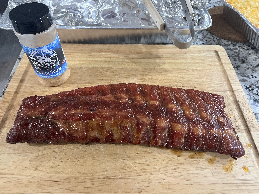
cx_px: 130
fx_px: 195
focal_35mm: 26
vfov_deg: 53.1
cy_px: 97
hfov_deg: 67.3
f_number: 1.5
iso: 400
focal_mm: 5.7
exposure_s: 1/60
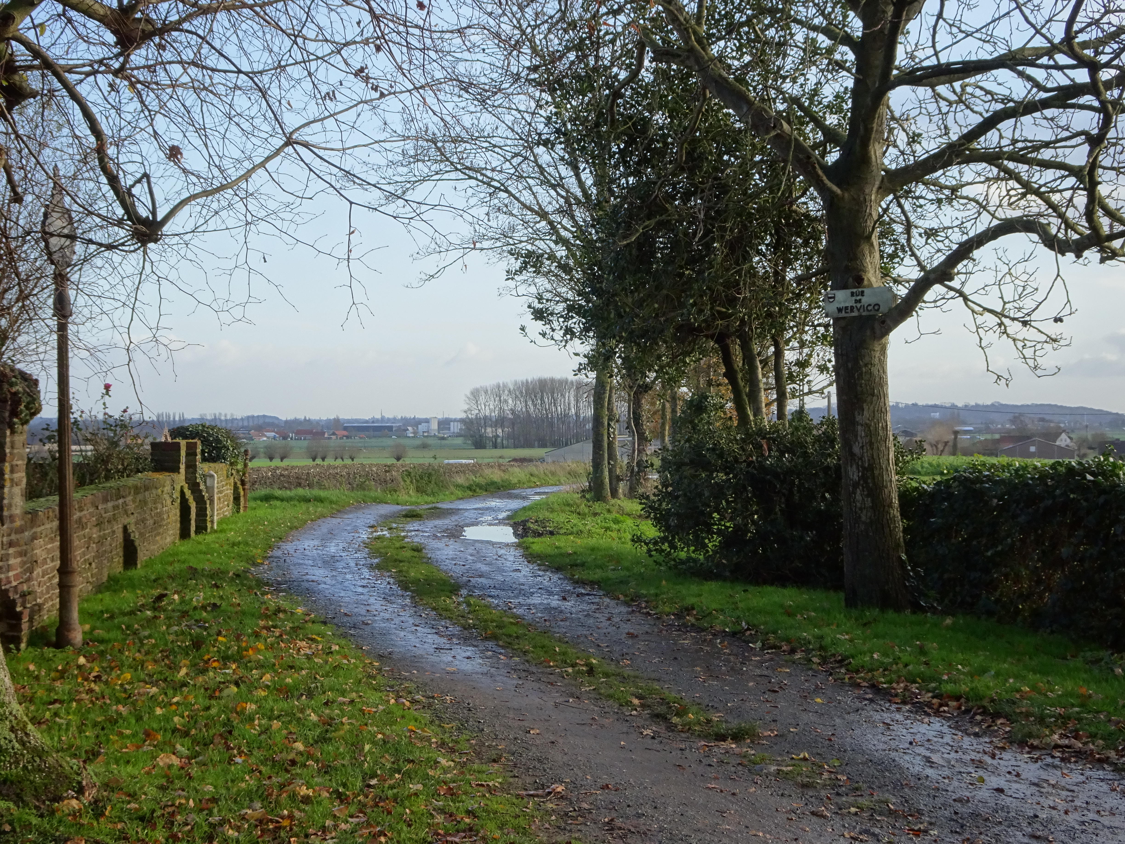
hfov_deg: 34.3
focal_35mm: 56
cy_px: 422
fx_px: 1820
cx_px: 562
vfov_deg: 26.1
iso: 80
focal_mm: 9.52
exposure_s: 1/125
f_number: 4.5
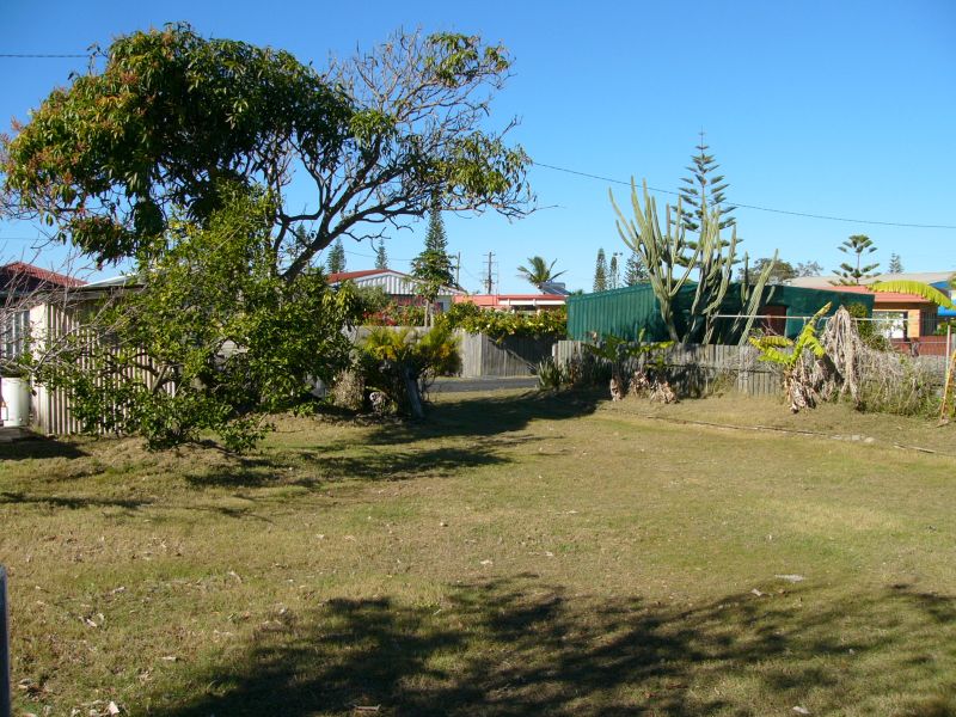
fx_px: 994
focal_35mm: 36
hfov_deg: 51.4
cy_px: 358
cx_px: 478
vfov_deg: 39.7
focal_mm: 6
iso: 50
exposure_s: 1/800
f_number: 3.7
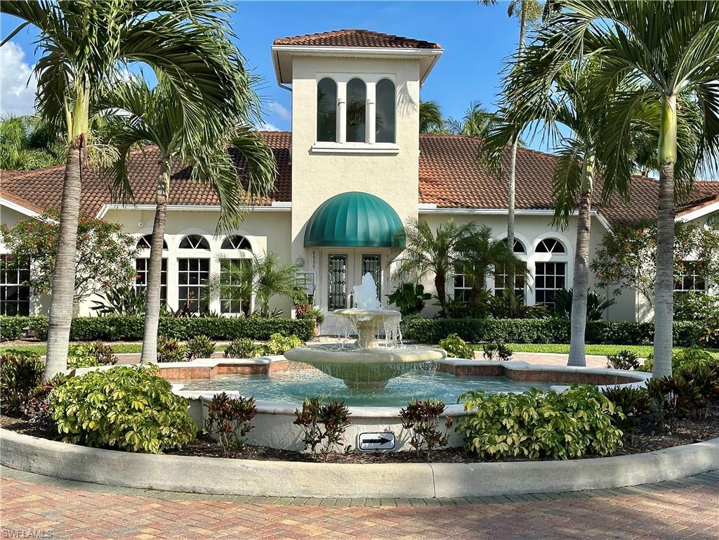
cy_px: 270
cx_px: 360
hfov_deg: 39.7
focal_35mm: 48
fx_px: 997
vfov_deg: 30.3
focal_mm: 6.86
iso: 64
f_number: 1.78
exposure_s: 1/3257
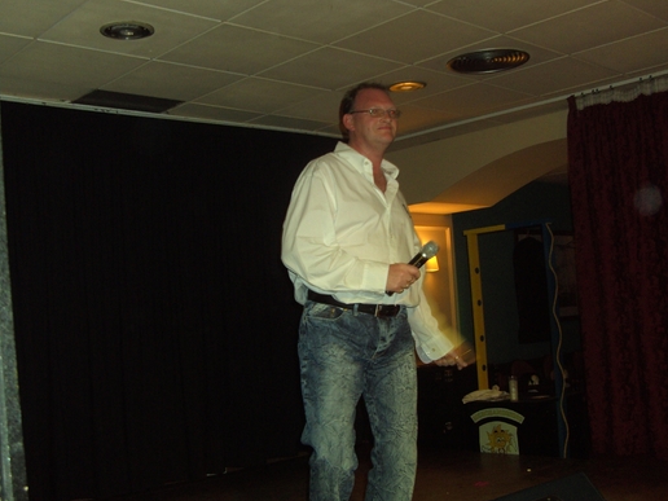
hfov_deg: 43.9
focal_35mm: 43
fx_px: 830
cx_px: 337
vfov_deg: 33.6
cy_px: 247
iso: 100
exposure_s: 1/50
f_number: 2.8
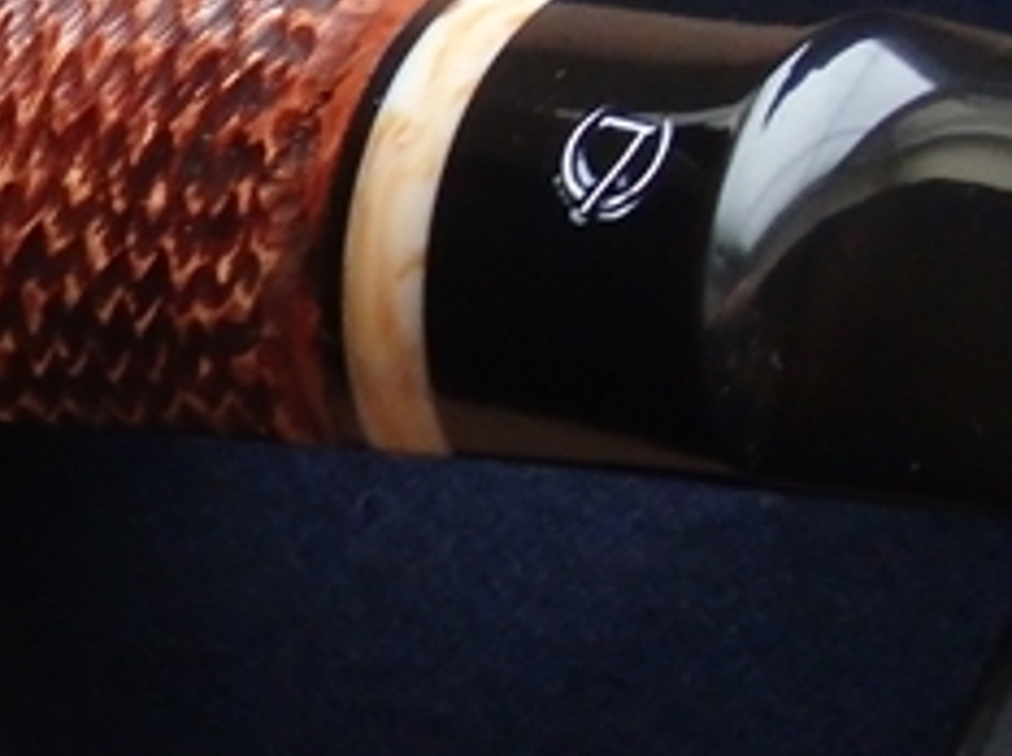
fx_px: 6626
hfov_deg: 8.7
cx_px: 78
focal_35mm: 227
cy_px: 48
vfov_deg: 6.5
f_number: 4.4
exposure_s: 1/25
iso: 1000
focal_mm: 11.9
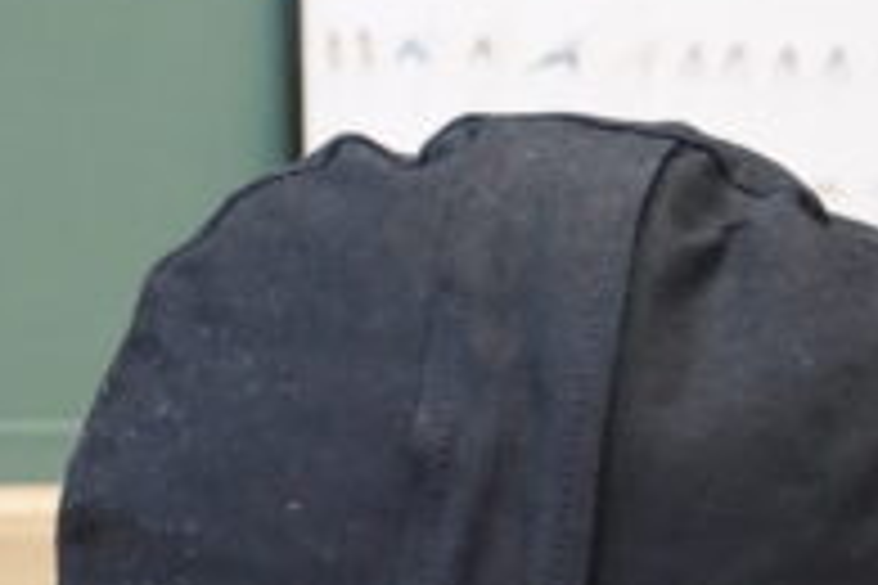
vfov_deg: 11.6
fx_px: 2818
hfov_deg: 17.7
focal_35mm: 116
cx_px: 581
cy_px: 722
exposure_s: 1/100
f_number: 4.5
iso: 3200
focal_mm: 25
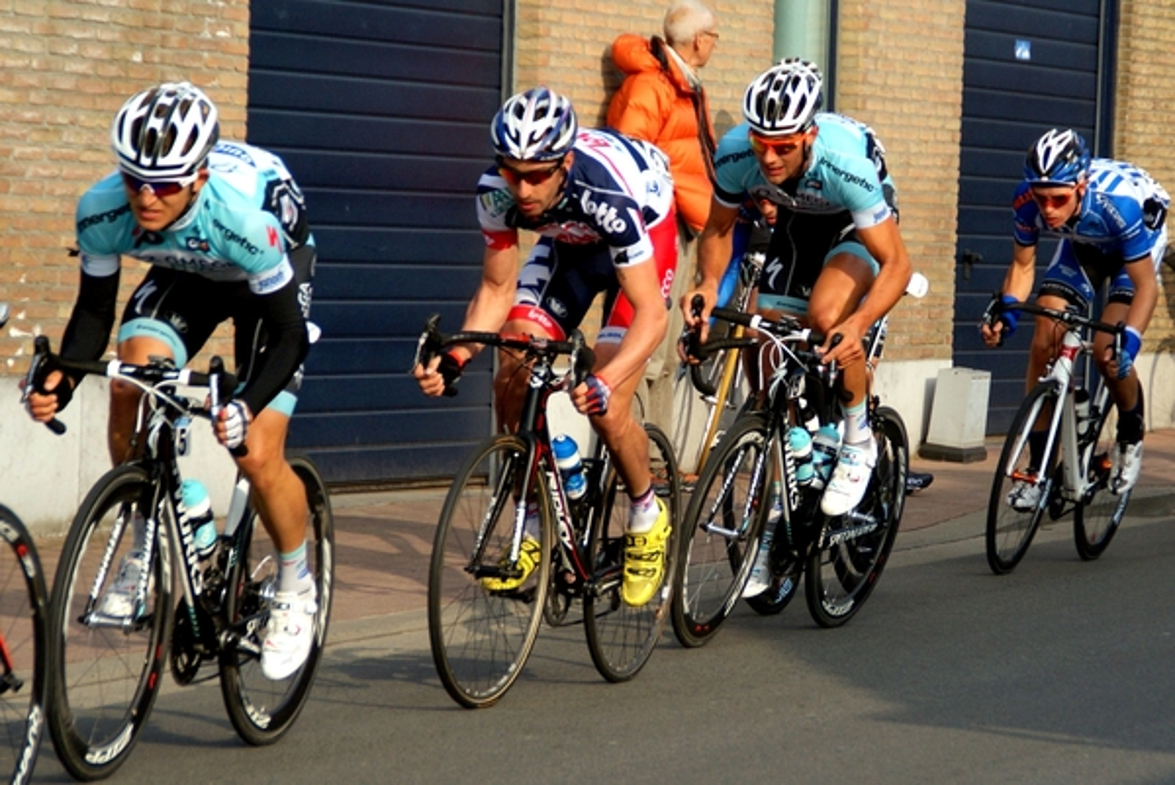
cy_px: 392
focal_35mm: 135
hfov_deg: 15.2
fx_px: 4409
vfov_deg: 10.2
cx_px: 588
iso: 200
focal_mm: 90
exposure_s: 1/1000
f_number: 5.6
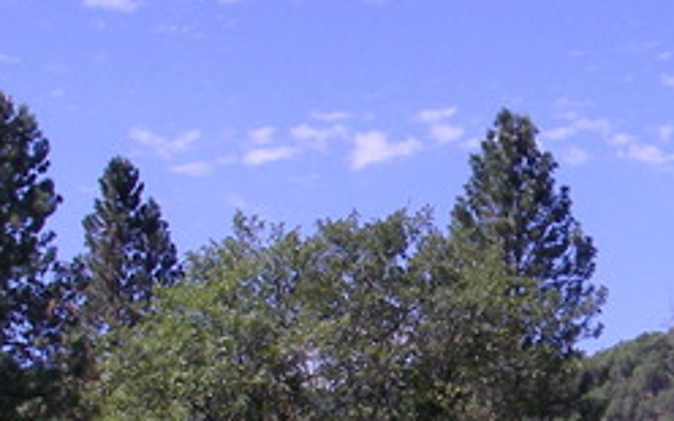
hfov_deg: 15.5
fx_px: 2388
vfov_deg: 10.0
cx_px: 791
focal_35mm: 130
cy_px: 367
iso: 64
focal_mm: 6.3
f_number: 6.6
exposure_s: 1/160
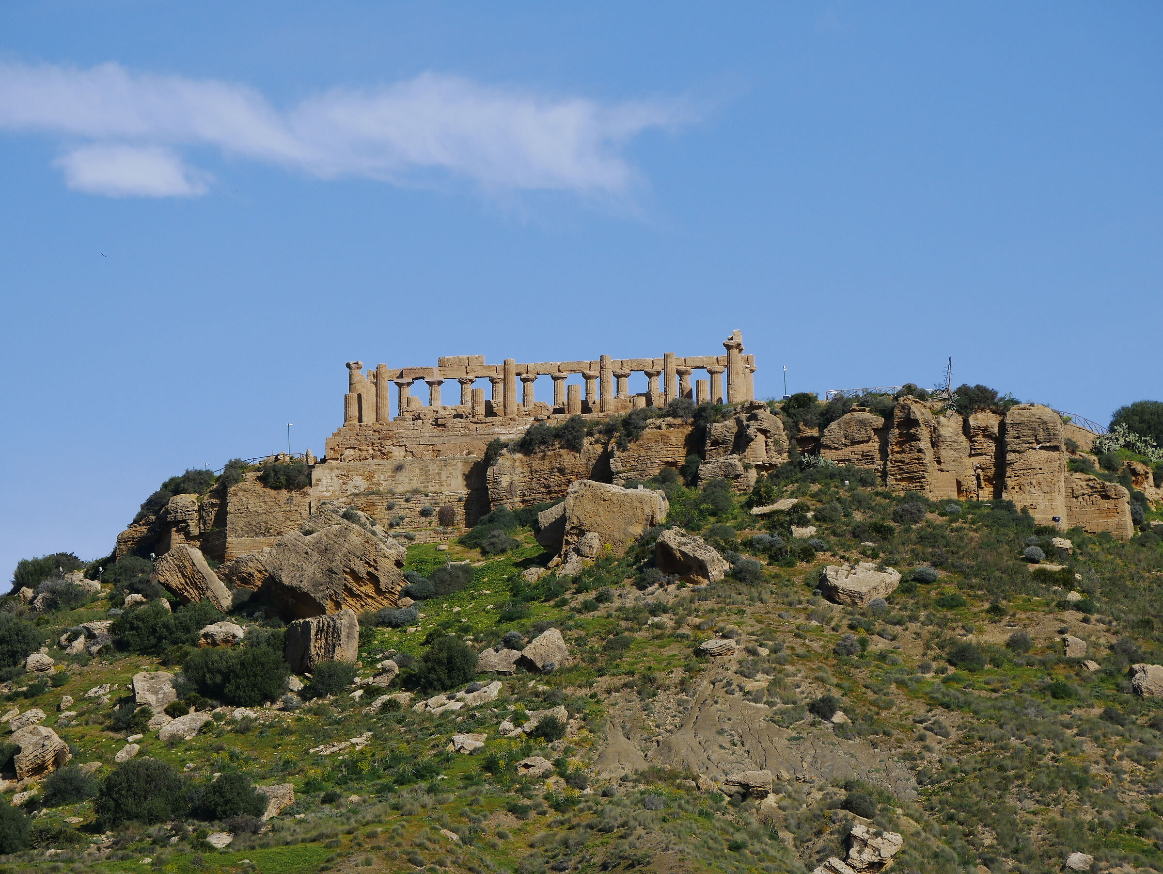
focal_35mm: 182
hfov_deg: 10.9
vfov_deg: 8.2
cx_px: 582
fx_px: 6117
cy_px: 437
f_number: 8
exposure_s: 1/800
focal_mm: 91
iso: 200
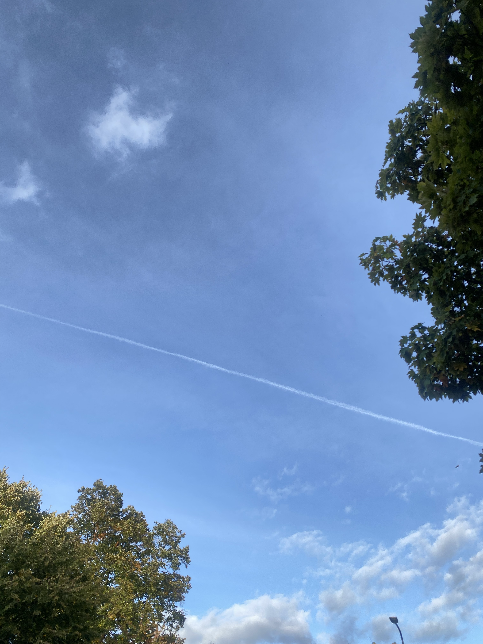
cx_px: 242
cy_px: 322
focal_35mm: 26
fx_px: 484
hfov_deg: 53.1
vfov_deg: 67.3
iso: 32
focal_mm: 4.25
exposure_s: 1/702
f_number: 1.8
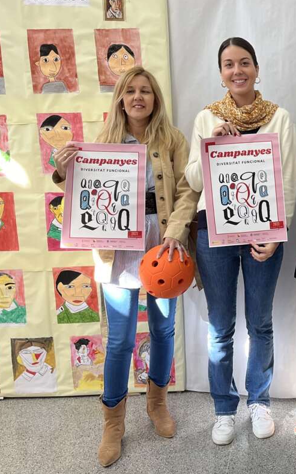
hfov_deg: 31.5
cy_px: 237
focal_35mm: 37
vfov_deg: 52.8
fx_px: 478
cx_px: 305
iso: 100
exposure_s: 1/100
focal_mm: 5.1
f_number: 1.6
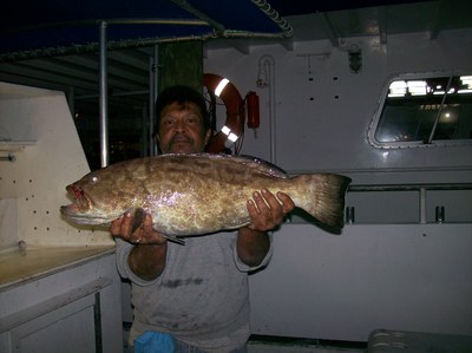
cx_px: 236
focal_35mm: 36
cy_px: 176
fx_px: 490
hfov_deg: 51.4
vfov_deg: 39.6
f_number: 2.7
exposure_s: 1/64
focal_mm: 6
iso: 80
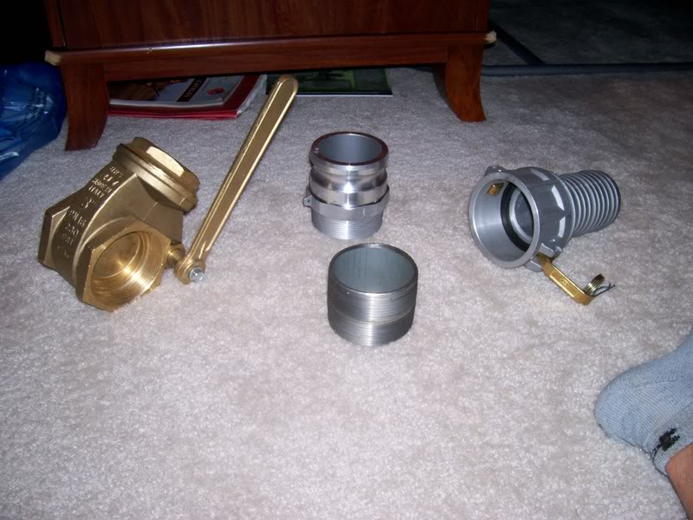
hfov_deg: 54.0
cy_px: 260
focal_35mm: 34
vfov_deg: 41.8
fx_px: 681
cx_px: 346
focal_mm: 5.6
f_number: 2.7
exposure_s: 1/64
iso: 80
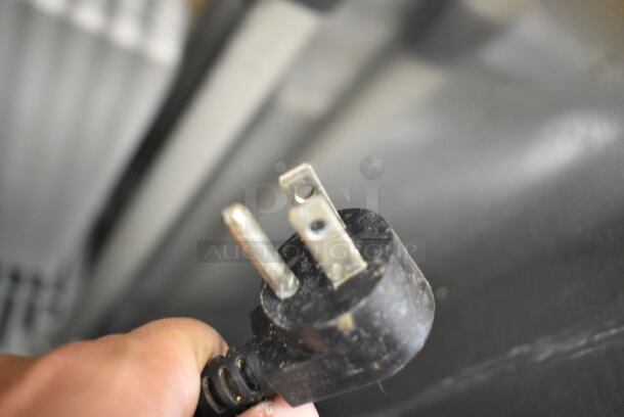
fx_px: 599
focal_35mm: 34
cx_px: 312
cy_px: 208
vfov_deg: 38.4
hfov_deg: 55.1
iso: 2500
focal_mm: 23
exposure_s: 1/40
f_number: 3.8
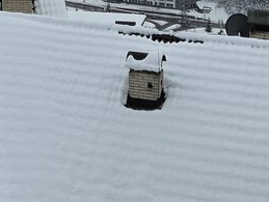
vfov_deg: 10.7
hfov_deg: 16.1
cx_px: 32
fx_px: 942
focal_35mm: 121
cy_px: -260
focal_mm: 5.4
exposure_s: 1/1799
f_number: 1.8
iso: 25
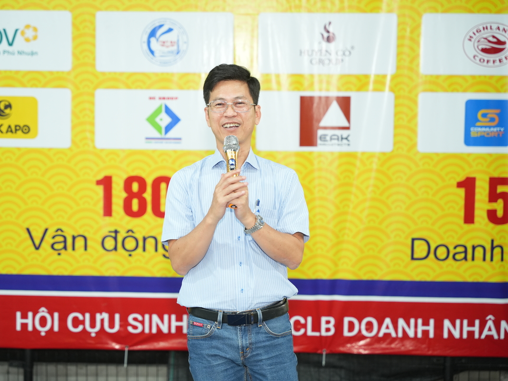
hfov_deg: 25.6
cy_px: 190
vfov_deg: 19.4
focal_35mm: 76
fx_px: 1115
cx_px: 228
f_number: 3.2
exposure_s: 1/160
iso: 1600
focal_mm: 70
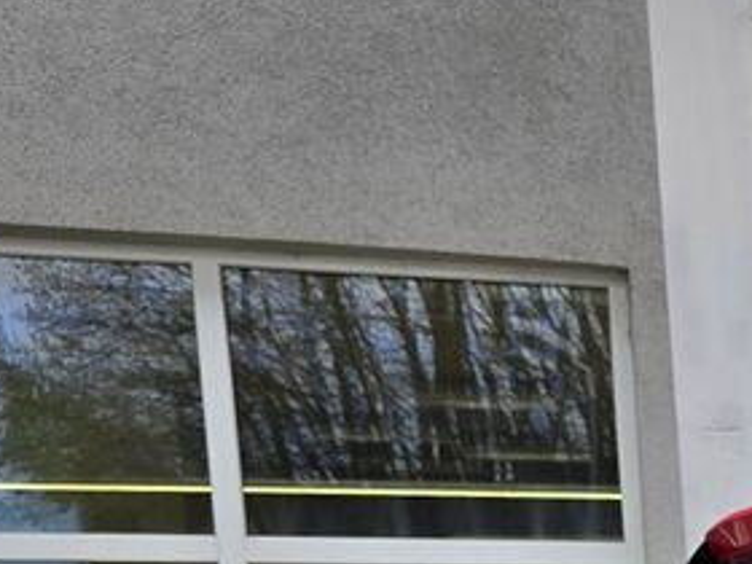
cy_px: 953
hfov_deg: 18.8
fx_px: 1825
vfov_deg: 15.5
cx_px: 1292
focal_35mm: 84
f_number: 1.7
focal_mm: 6.3
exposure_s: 1/180
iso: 20
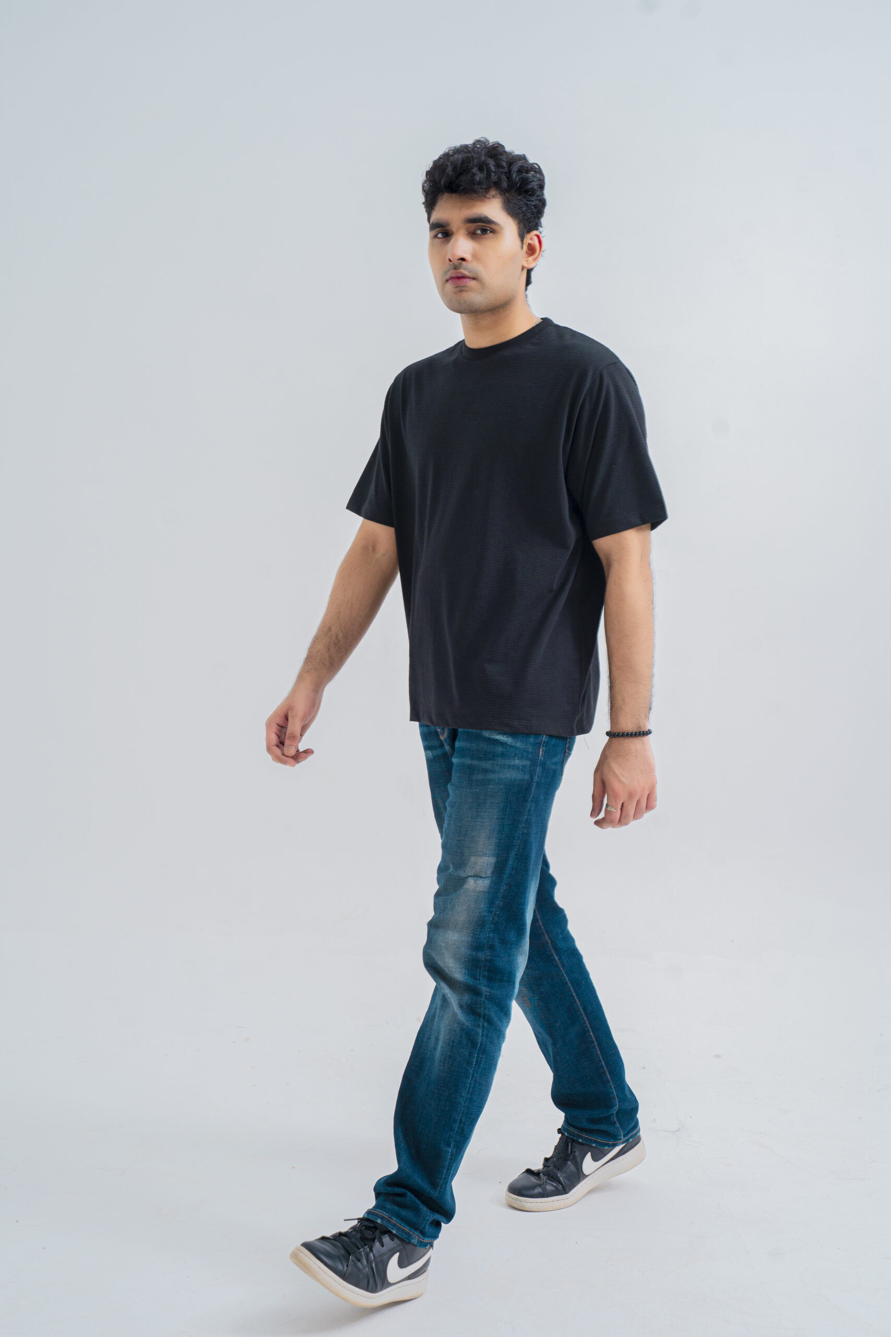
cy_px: 668
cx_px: 446
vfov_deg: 45.4
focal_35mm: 43
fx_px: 1596
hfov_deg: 31.2
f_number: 6.3
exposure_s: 1/200
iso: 800
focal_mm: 43
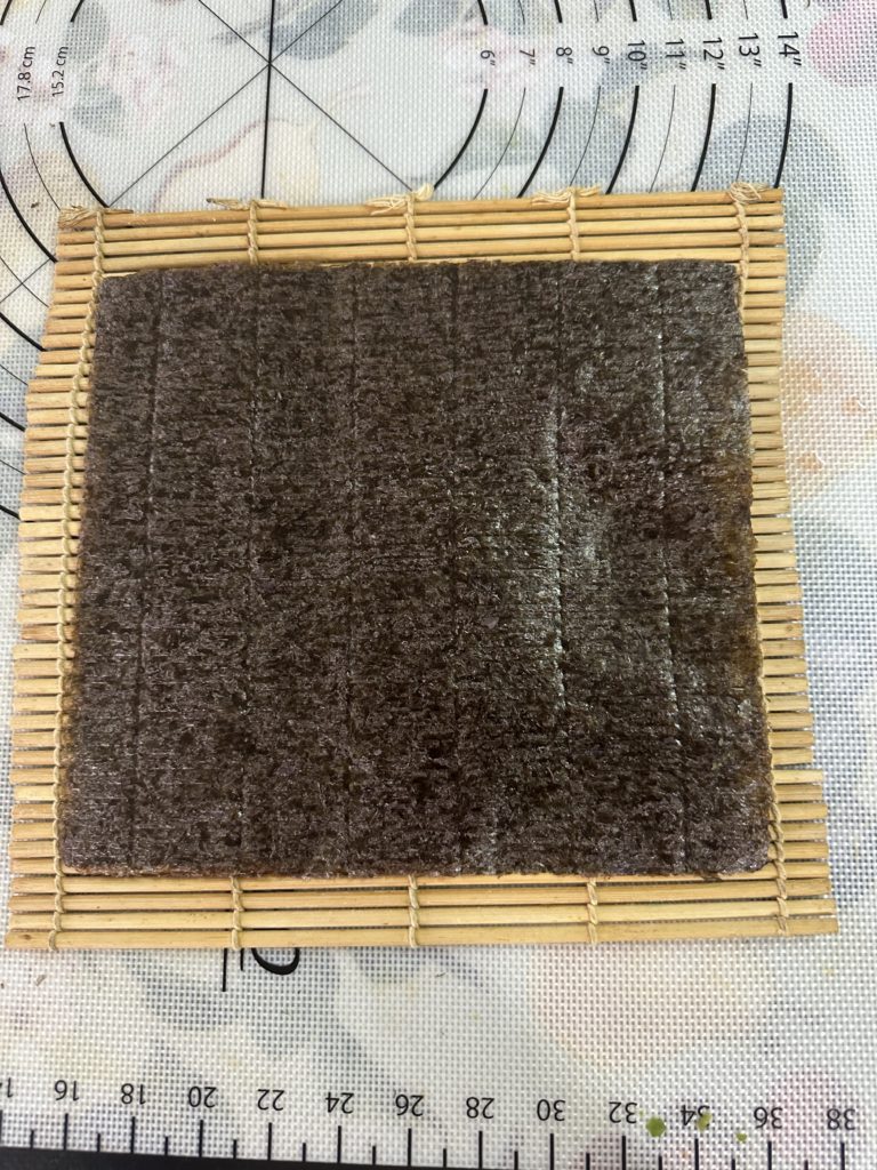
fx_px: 811
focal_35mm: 24
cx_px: 438
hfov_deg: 56.8
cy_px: 585
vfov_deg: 71.6
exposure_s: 1/50
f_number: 1.78
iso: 400
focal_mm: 6.86
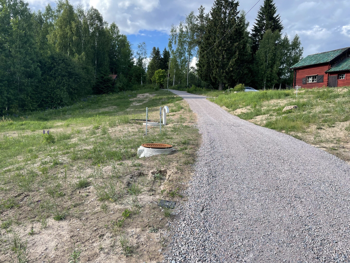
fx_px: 263
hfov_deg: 67.3
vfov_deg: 53.1
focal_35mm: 26
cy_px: 132
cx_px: 175
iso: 32
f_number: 1.6
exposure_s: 1/812
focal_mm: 4.2
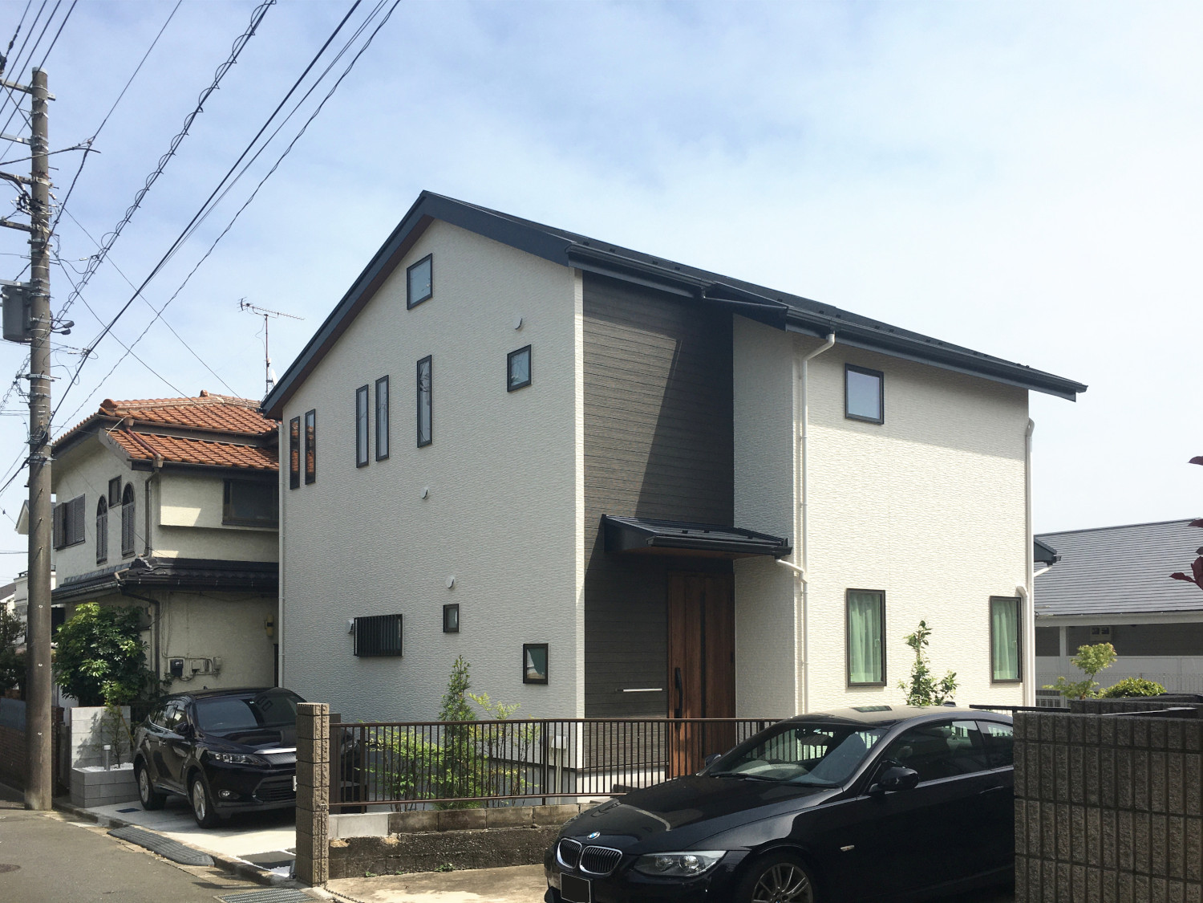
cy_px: 452
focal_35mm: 29
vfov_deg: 48.2
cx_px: 602
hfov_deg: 61.7
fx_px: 1008
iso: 25
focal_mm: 4.15
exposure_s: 1/1672
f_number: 2.2
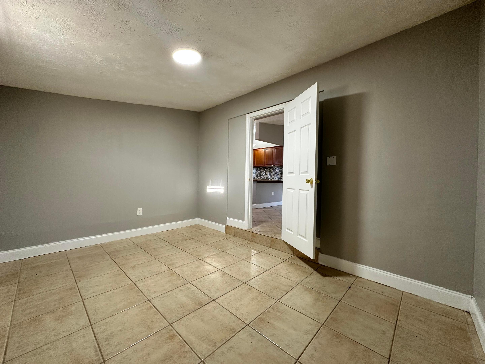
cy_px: 182
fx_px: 196
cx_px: 242
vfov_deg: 85.7
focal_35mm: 14
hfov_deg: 102.1
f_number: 2.2
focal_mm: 2.22
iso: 200
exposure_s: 1/60
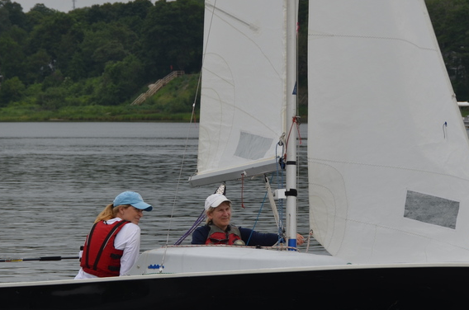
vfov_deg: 5.3
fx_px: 3339
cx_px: 173
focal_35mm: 257
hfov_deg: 8.0
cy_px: 87
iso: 100
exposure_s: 1/250
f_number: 8
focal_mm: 95
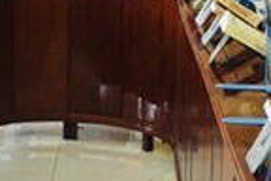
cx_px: 40
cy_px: 5
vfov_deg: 9.9
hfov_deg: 14.8
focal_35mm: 137
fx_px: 1031
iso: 100
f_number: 2.5
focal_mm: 9.63
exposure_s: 1/125
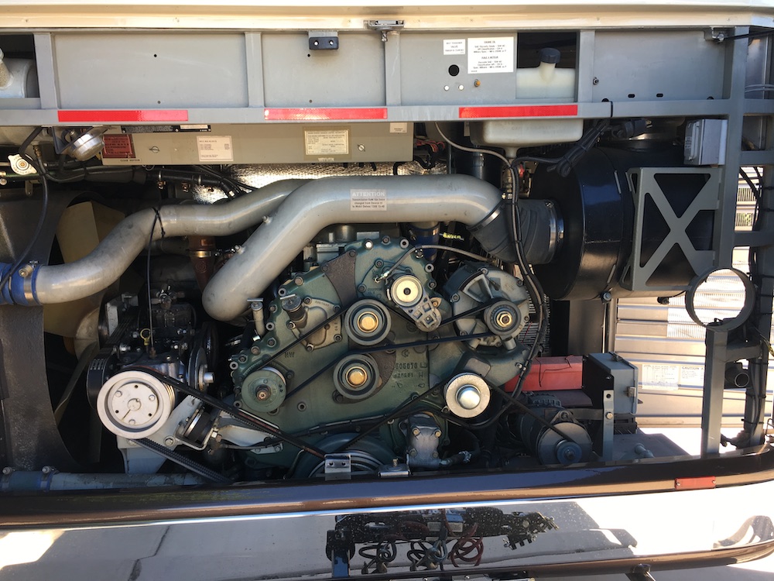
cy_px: 290
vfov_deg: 48.2
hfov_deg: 61.7
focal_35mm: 29
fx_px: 648
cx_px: 387
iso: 25
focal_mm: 4.15
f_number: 2.2
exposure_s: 1/120
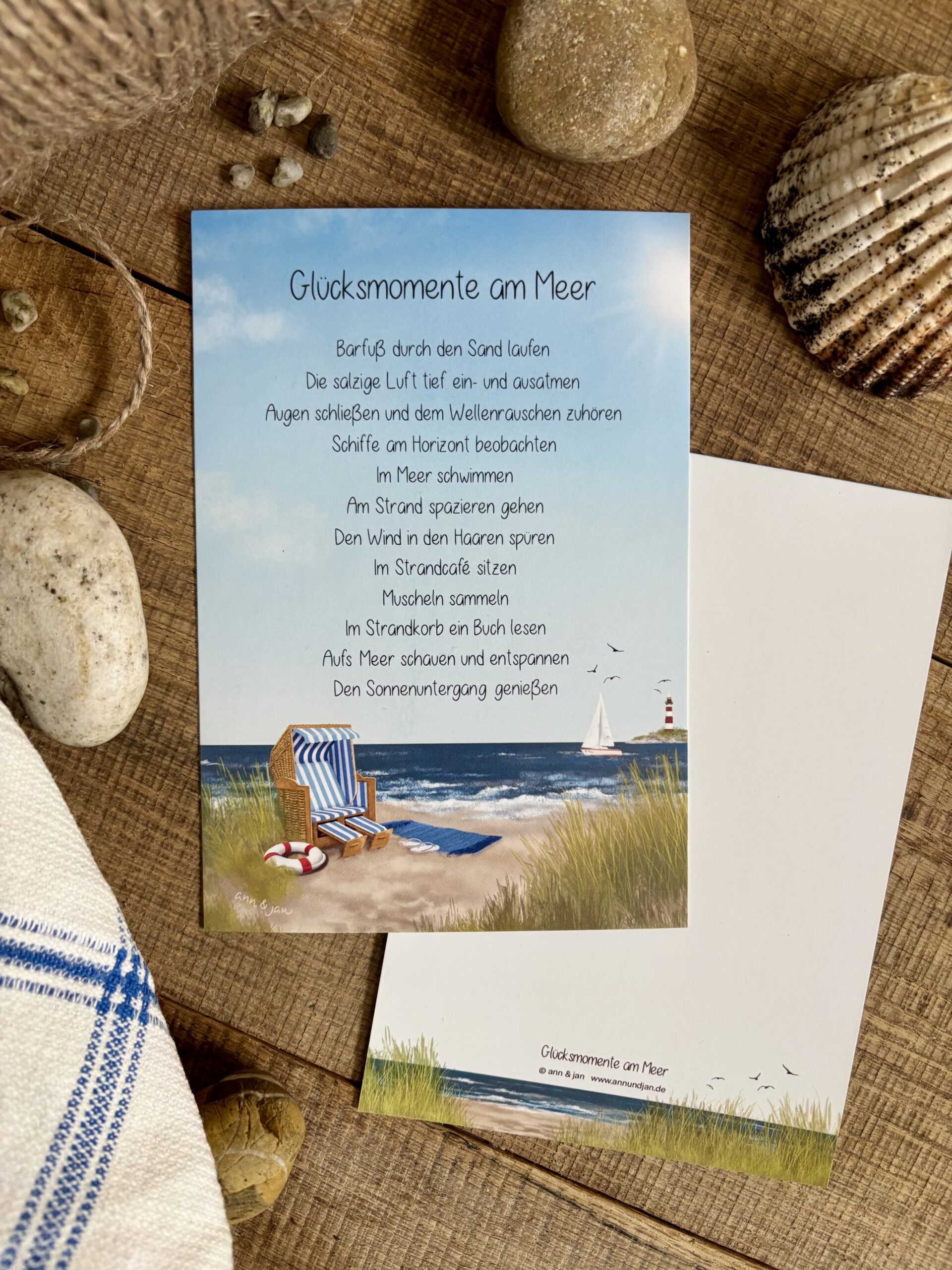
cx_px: 476
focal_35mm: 26
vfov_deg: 67.3
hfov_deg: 53.1
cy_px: 635
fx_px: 953
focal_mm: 5.96
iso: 200
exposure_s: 1/50
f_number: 1.6
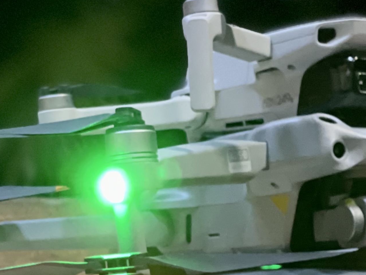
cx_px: 270
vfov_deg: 9.0
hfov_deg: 11.9
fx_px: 1744
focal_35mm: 165
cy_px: 249
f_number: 2
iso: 400
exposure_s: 1/14
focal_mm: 6
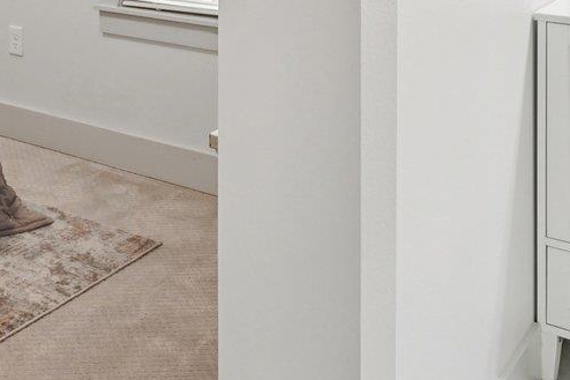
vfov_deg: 20.6
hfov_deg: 33.0
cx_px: 72
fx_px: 918
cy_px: -157
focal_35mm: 58
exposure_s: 1/40
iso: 800
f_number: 8
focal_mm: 14
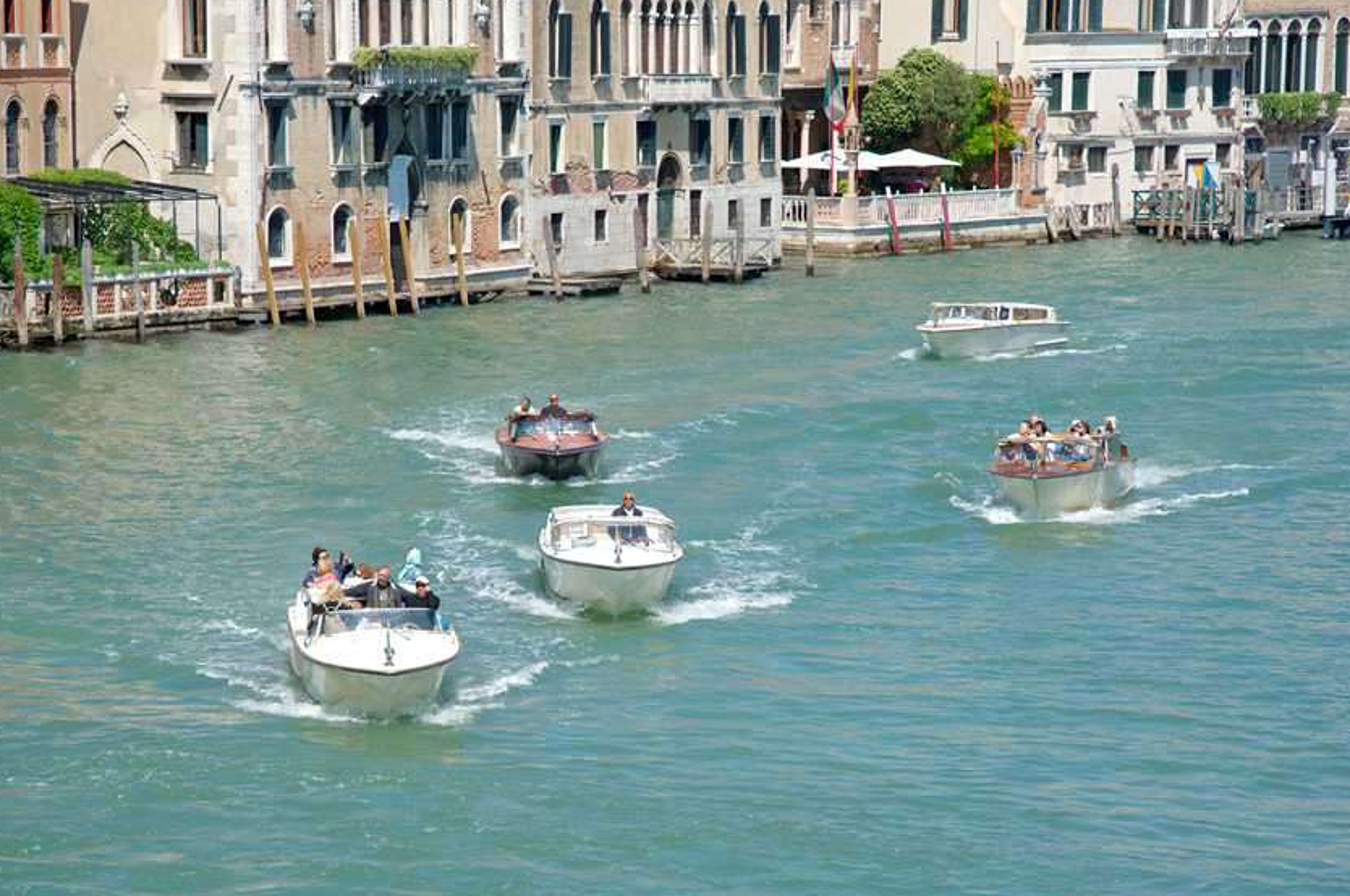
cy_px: 438
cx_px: 678
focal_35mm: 149
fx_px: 5581
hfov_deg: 13.8
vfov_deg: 9.2
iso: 400
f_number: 8
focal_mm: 138
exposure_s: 1/1250
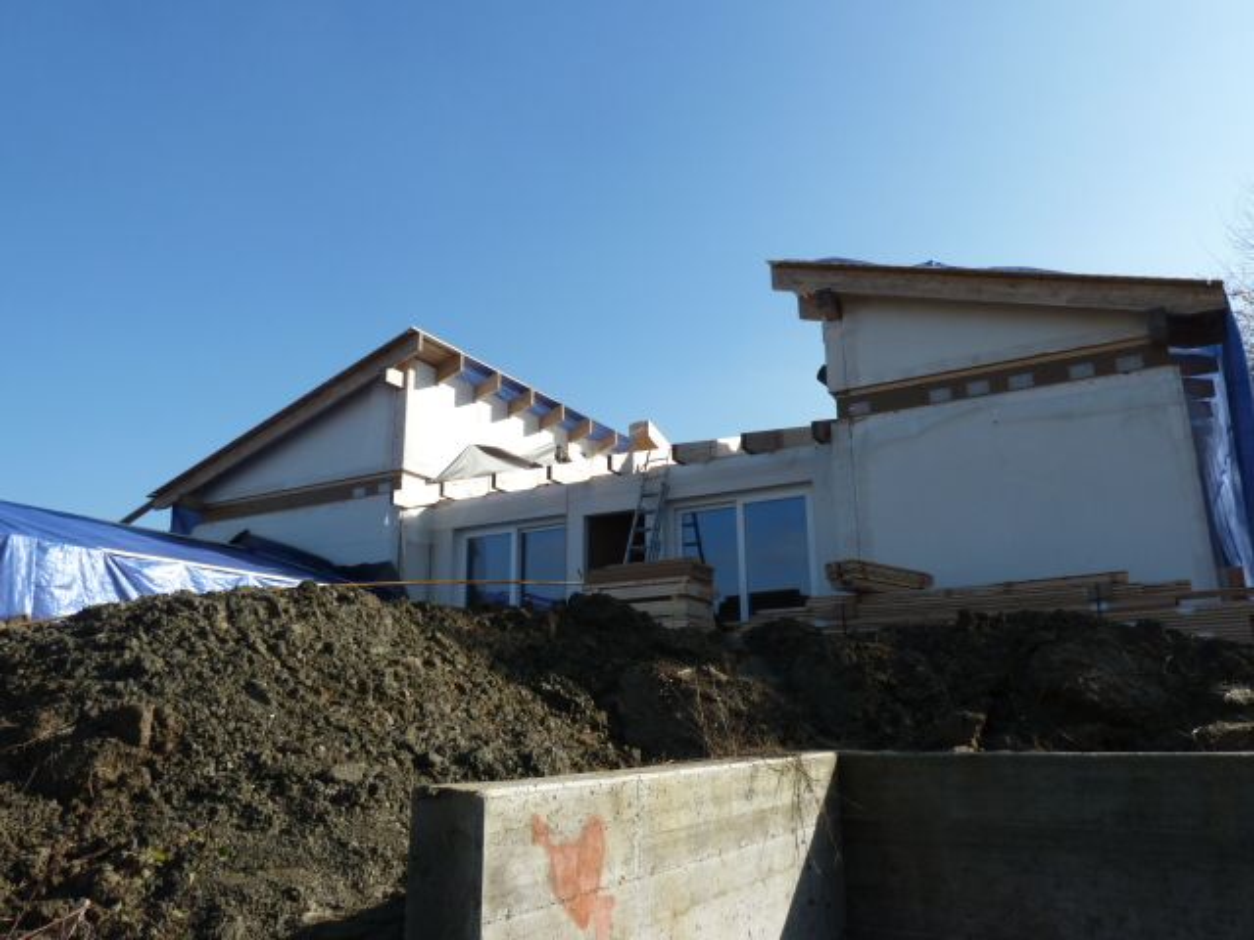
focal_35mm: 25
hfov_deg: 69.4
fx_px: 906
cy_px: 470
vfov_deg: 54.9
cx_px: 627
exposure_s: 1/400
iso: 80
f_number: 4.5
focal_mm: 4.1
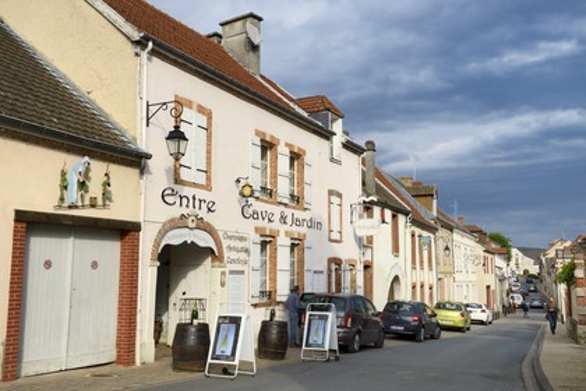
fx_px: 586
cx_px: 293
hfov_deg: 53.1
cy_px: 196
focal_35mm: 36
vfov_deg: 36.9
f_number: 18
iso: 400
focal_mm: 36
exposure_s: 1/200
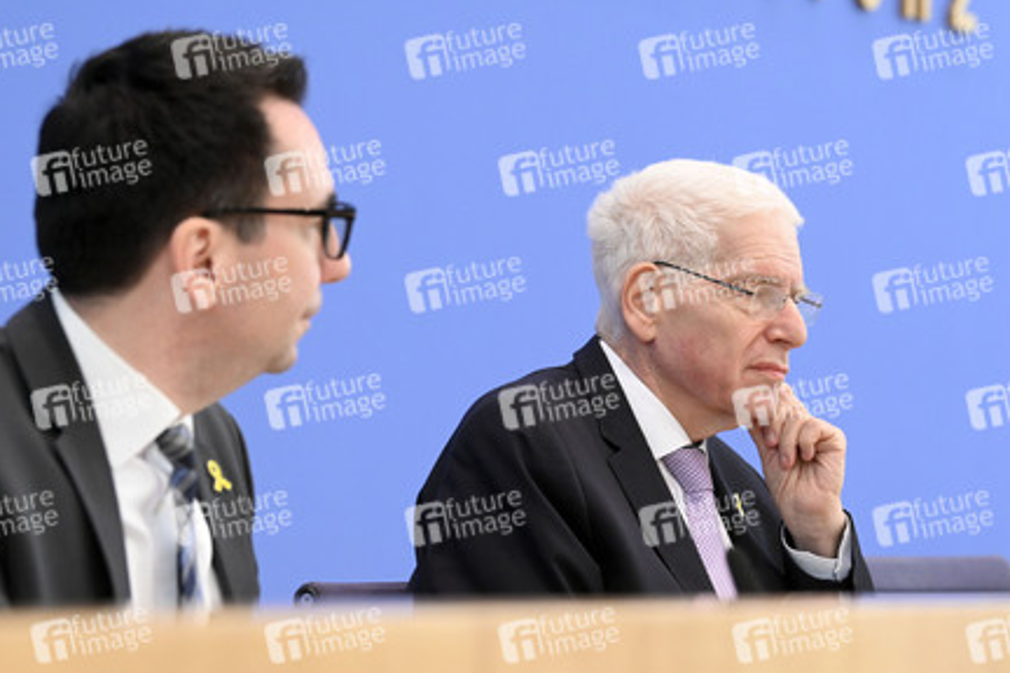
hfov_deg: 16.9
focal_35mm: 121
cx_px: 497
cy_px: 344
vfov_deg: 11.3
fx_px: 3394
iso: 4000
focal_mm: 116
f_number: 5.6
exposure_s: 1/640
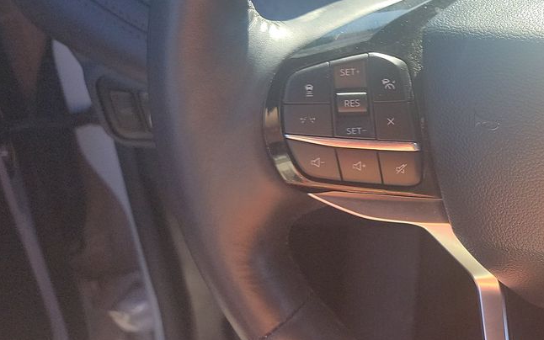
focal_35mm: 63
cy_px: 87
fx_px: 934
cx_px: 643
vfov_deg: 20.5
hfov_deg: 28.5
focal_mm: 6.7
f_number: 1.8
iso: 50
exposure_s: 1/115
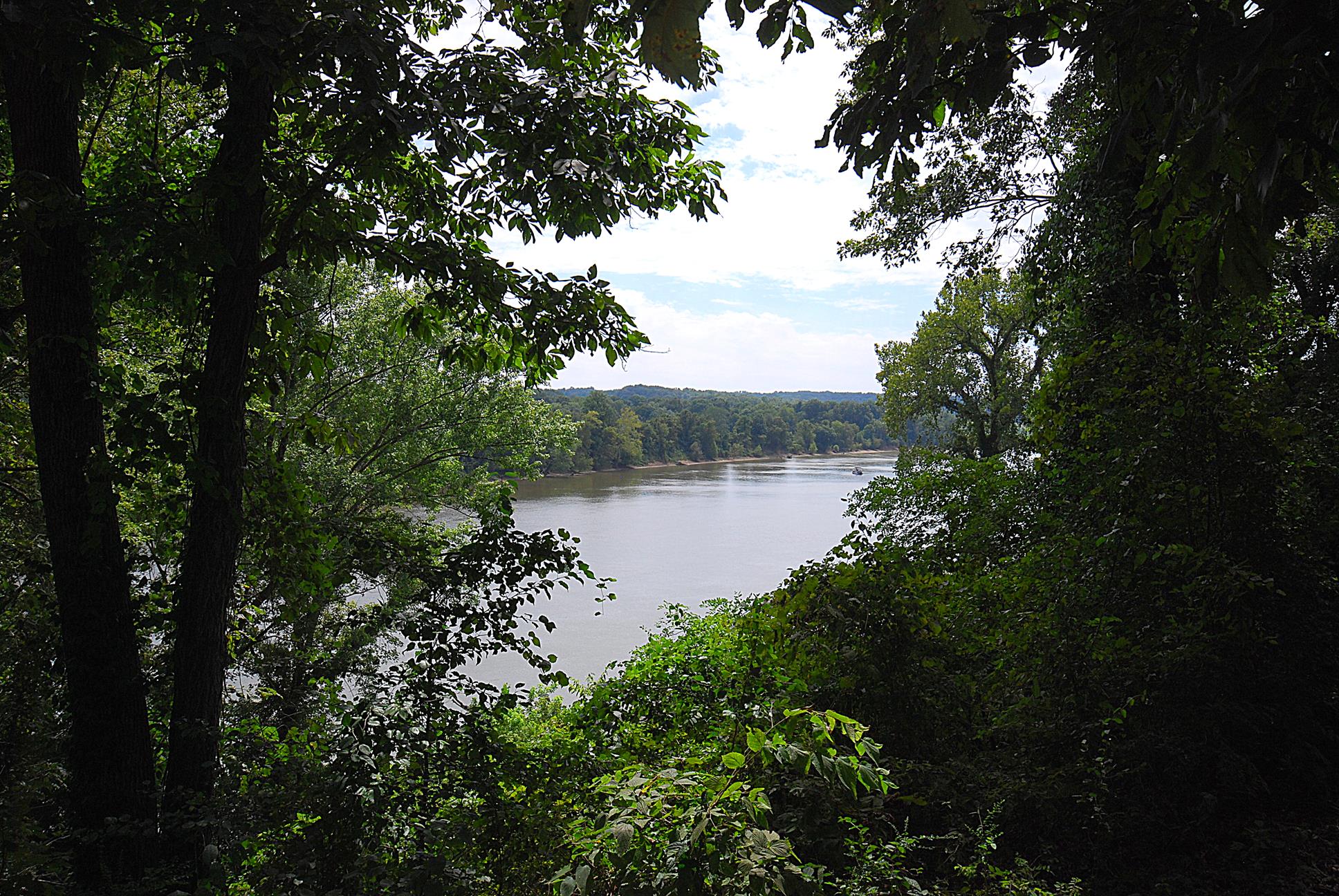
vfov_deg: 43.7
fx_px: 1117
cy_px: 448
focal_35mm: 30
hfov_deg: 61.9
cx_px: 670
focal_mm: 20
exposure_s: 1/500
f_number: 7.1
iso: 200
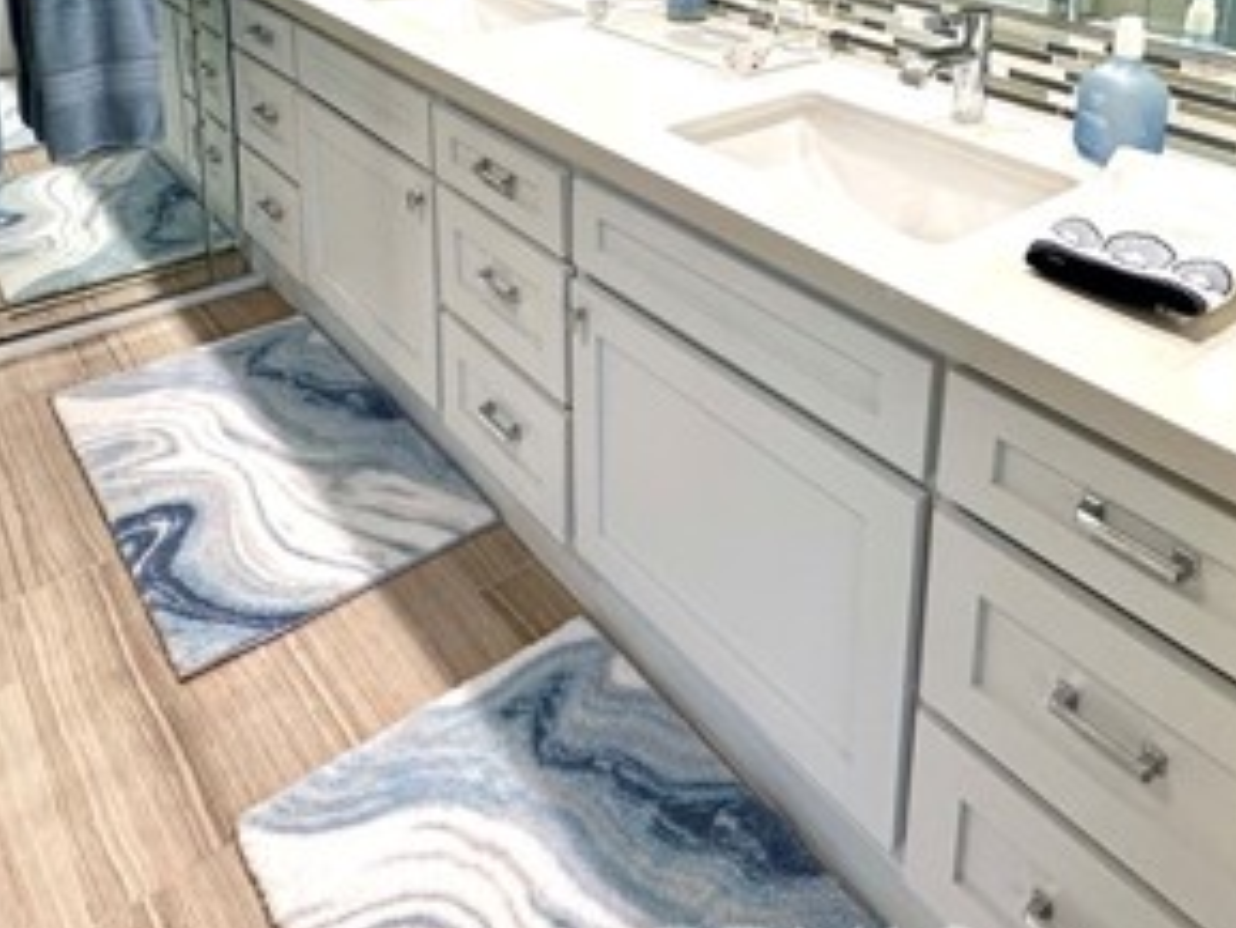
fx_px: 1107
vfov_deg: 40.0
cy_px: 0
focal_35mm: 31
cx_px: 650
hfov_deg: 58.3
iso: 160
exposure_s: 1/120
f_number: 2.2
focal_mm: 2.22
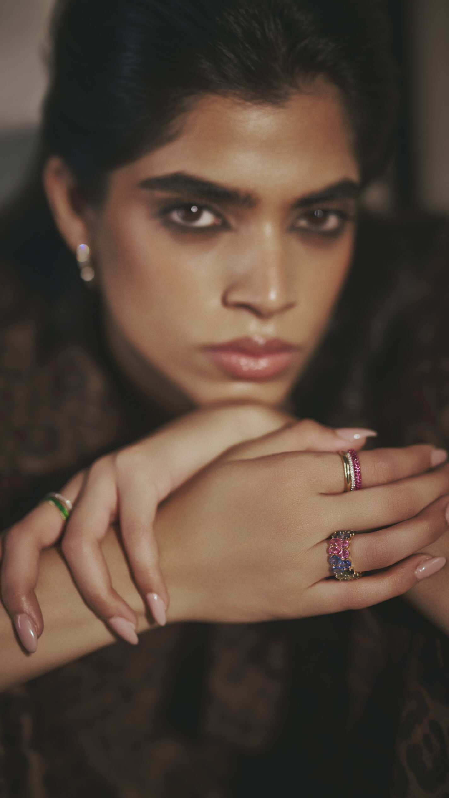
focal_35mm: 90
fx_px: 1905
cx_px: 208
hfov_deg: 13.4
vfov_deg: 23.7
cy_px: 401
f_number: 1.4
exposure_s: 1/1000
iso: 500
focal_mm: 85
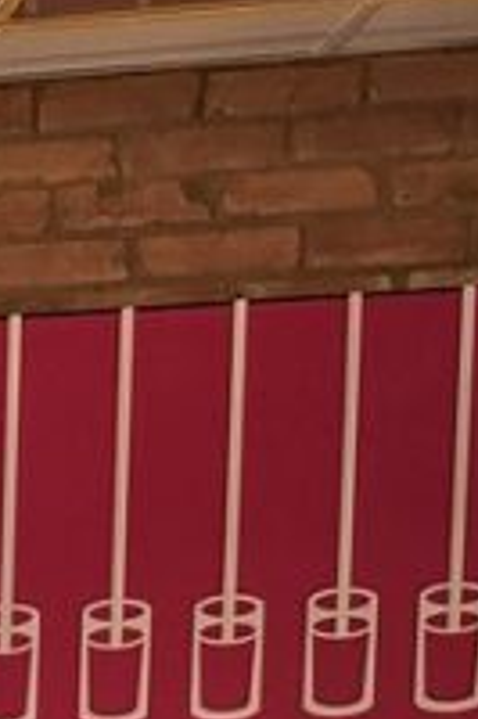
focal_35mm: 128
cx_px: -1172
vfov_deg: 13.9
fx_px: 2554
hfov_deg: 8.2
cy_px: 1370
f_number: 1.78
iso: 200
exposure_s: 1/120
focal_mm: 6.86
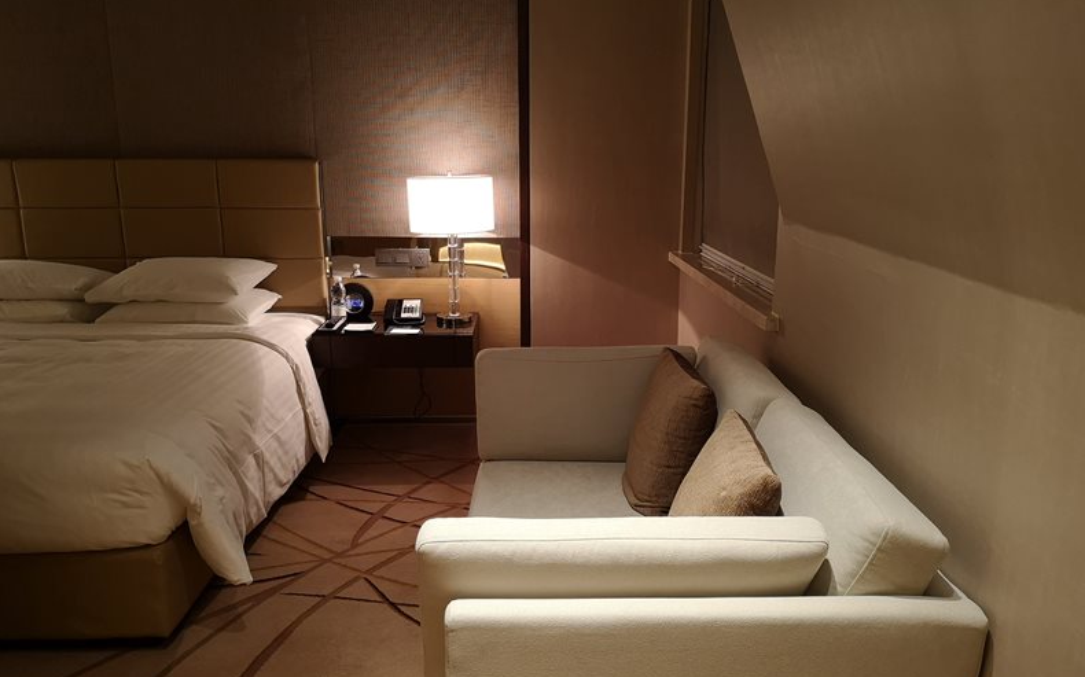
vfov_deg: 43.1
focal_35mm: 29
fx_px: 857
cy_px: 358
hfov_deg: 64.7
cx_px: 547
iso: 320
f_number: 1.8
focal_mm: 3.95
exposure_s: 1/33.3
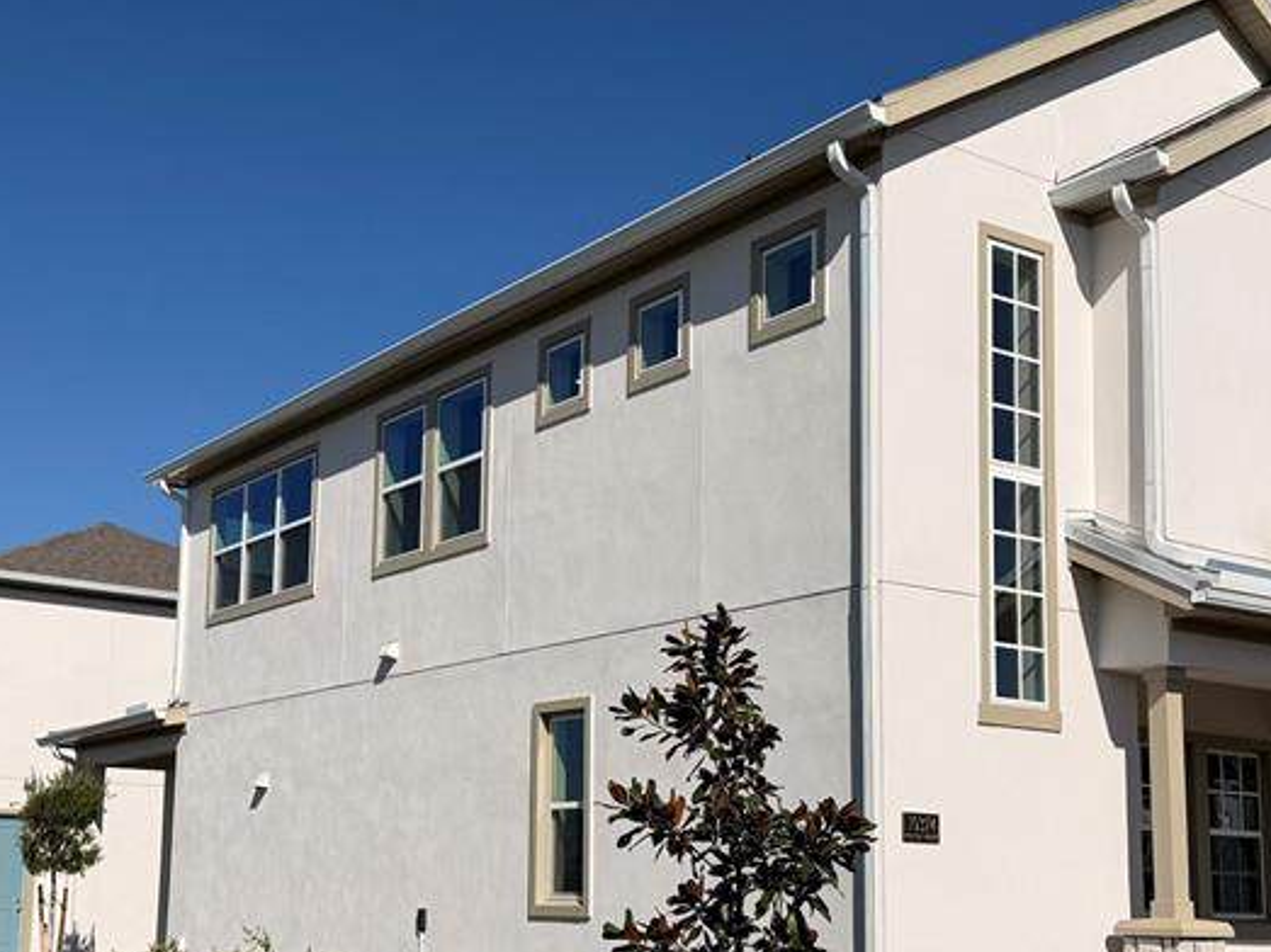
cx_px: 535
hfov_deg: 40.3
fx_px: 1725
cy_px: 641
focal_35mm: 47
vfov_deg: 30.6
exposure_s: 1/11905
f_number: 1.78
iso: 80
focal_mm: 6.76
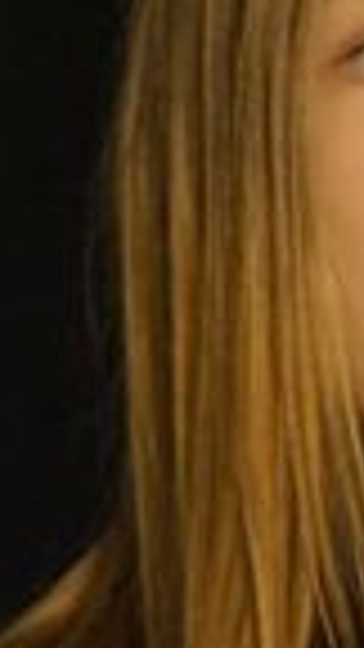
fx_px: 25584
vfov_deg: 1.4
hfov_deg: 0.8
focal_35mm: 1491
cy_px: 356
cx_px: 656
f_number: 5.6
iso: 1600
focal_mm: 210
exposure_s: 1/125
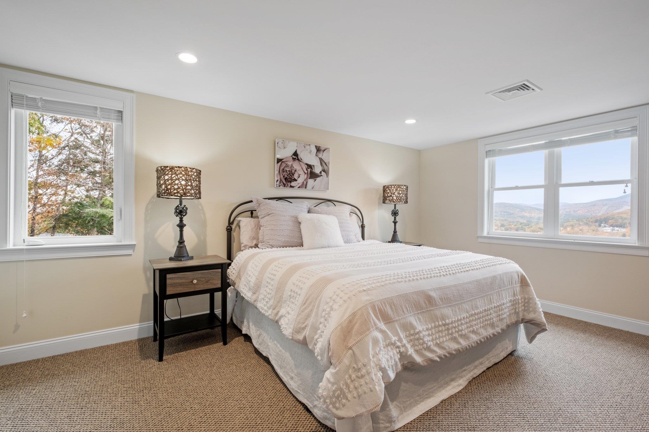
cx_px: 324
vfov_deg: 73.7
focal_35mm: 16
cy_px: 216
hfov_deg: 96.7
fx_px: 288
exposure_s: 1/3
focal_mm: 10.5
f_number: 8
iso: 500
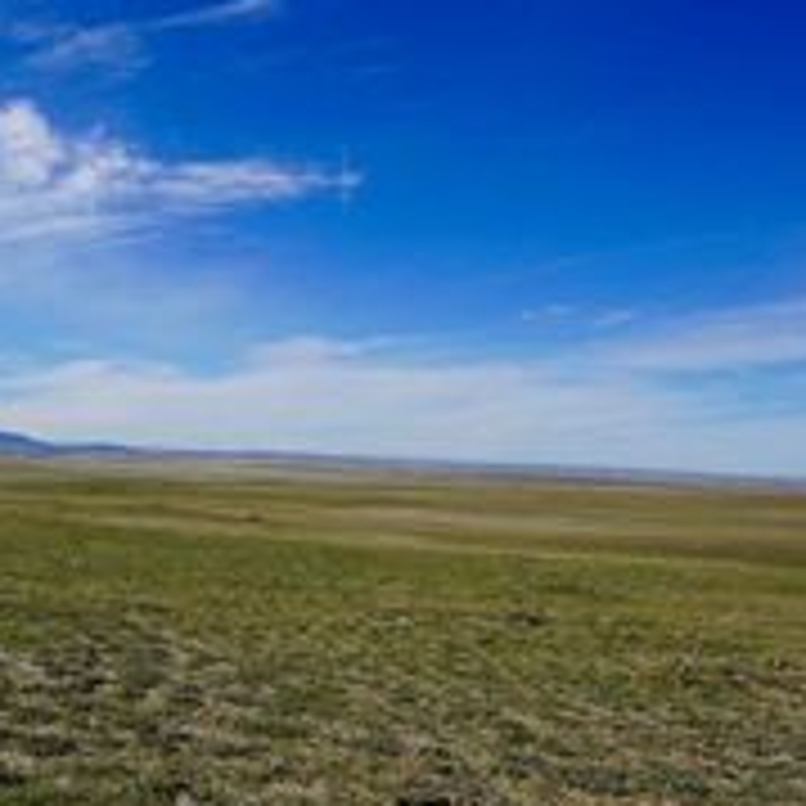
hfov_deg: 40.9
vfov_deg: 43.8
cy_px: 426
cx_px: 99
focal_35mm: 38
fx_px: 1001
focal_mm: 11
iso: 100
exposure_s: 1/250
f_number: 10
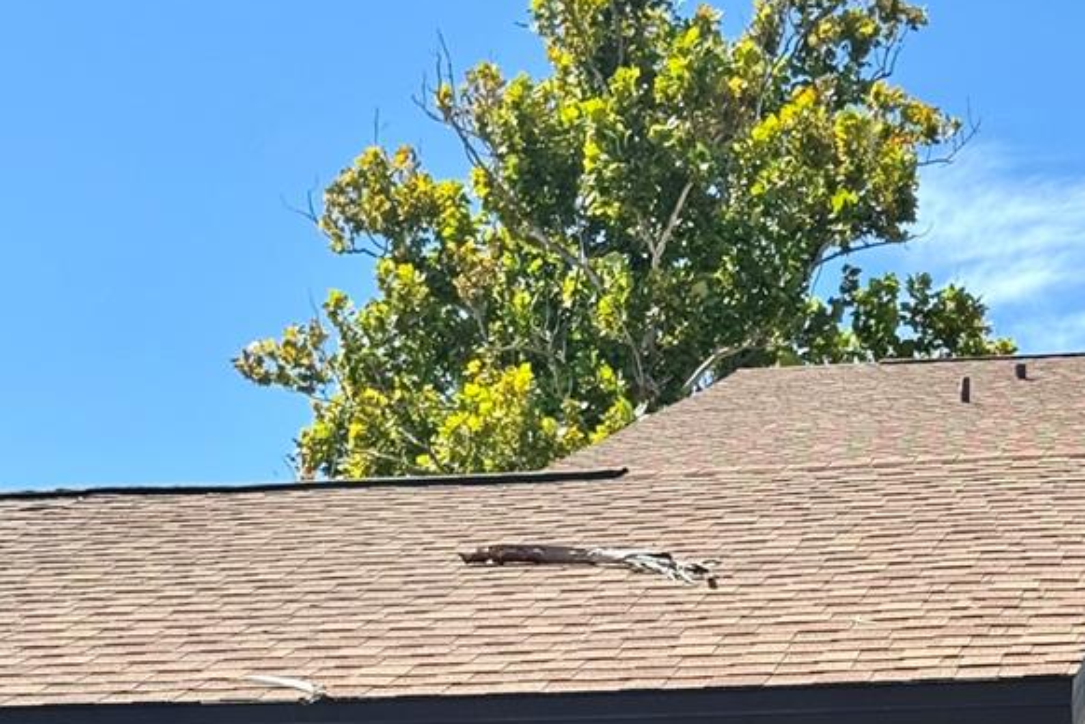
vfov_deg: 12.8
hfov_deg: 19.8
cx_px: 656
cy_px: 989
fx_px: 3104
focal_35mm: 103
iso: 64
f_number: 1.78
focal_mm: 6.76
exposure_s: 1/2494
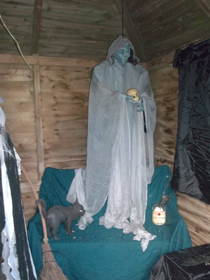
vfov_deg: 55.4
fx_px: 267
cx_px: 105
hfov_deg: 42.9
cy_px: 140
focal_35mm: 33
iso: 320
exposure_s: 1/30
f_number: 3.3
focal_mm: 5.9
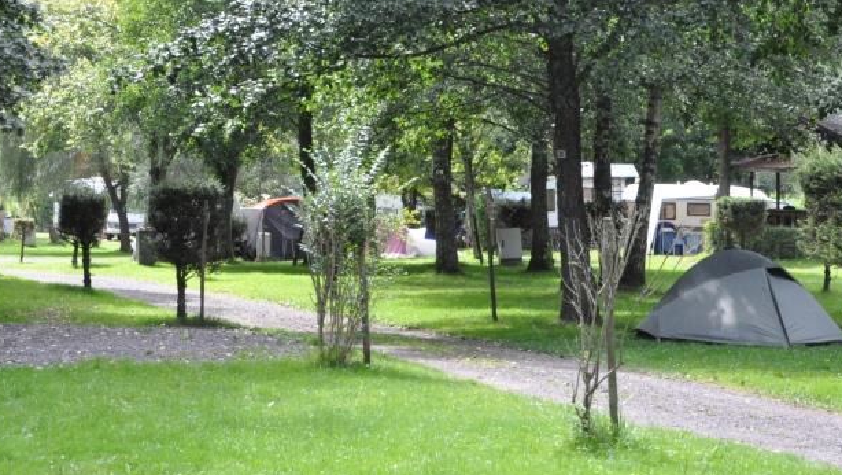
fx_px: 3214
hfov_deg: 14.9
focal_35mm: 144
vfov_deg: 8.4
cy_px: 26
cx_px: 311
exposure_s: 1/250
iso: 1600
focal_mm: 55
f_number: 7.1
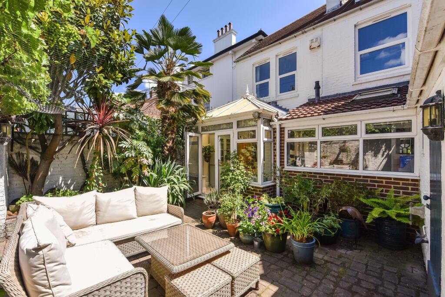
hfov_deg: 104.2
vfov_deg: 81.3
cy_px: 148
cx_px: 222
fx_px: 173
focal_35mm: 14
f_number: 9
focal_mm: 14
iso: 400
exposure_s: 1/640
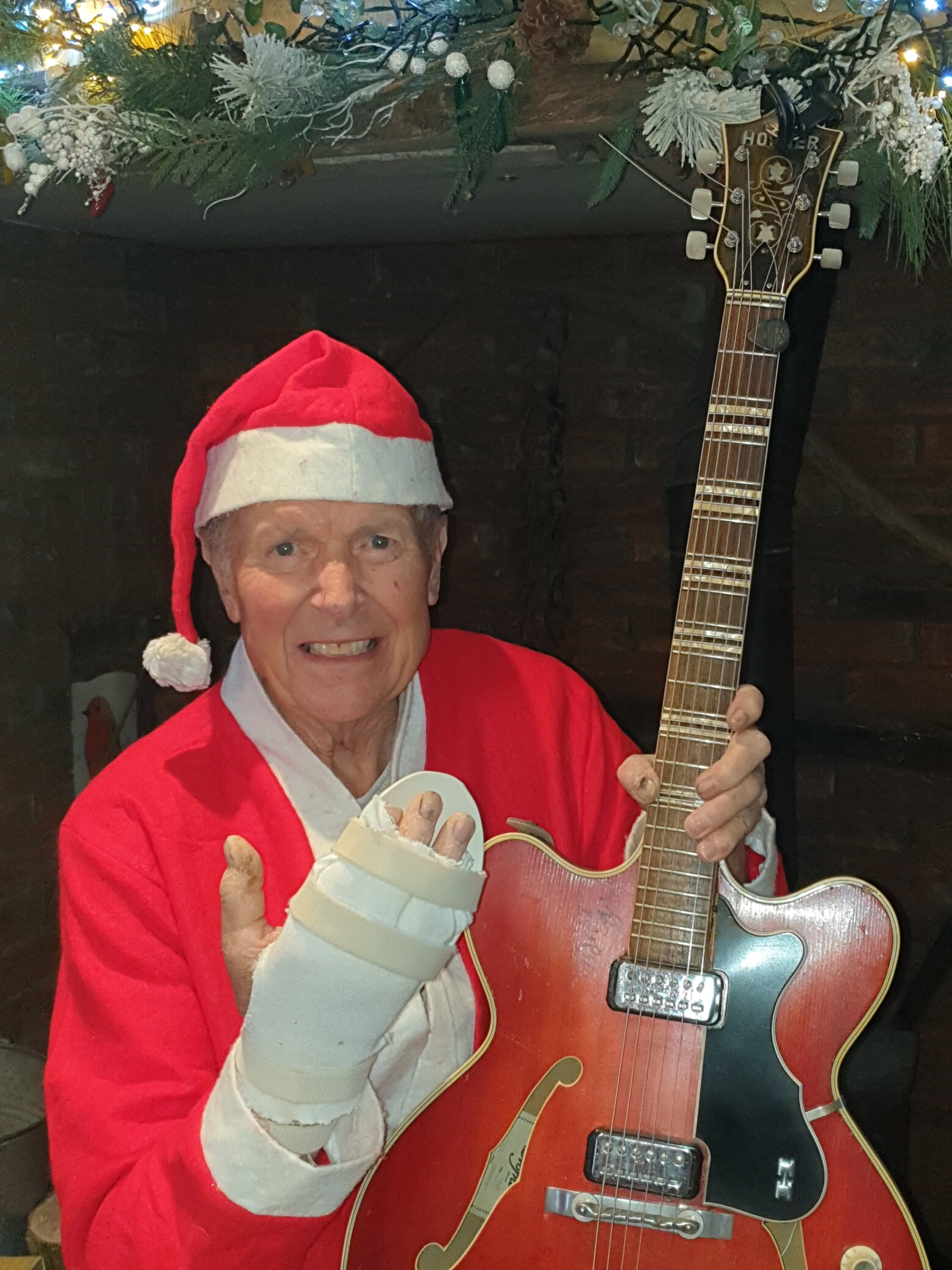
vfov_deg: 67.3
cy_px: 635
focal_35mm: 26
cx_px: 476
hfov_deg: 53.1
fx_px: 953
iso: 100
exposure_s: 1/60
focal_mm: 4.3
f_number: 1.5
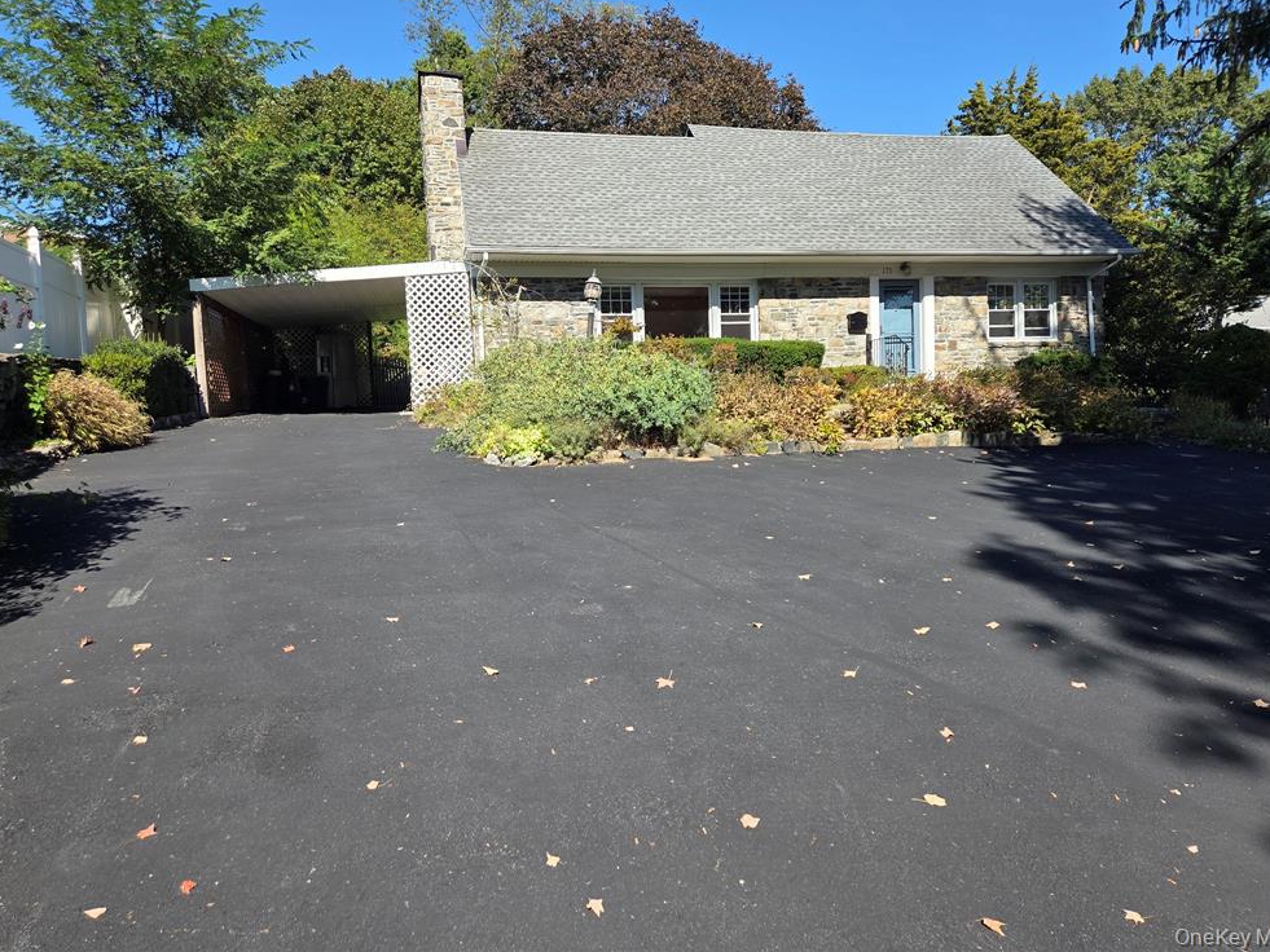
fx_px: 881
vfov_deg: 56.8
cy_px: 457
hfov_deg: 71.6
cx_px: 643
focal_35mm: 24
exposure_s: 1/2782
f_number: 1.8
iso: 80
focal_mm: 5.4
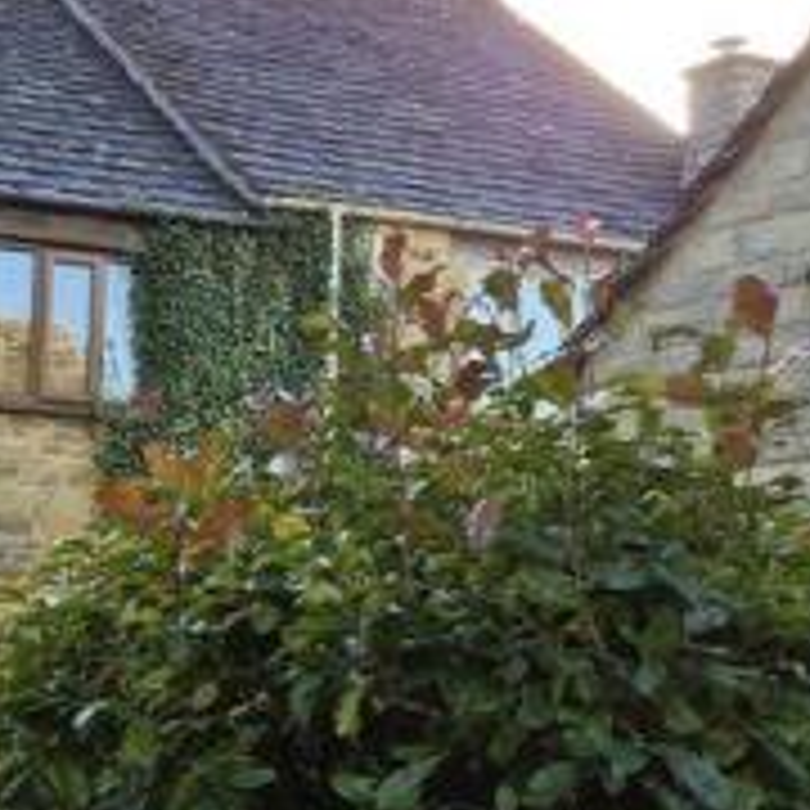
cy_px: 619
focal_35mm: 66
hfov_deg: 22.1
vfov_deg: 25.7
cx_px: -362
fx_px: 1747
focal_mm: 5.4
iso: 80
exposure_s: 1/1932
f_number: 1.8
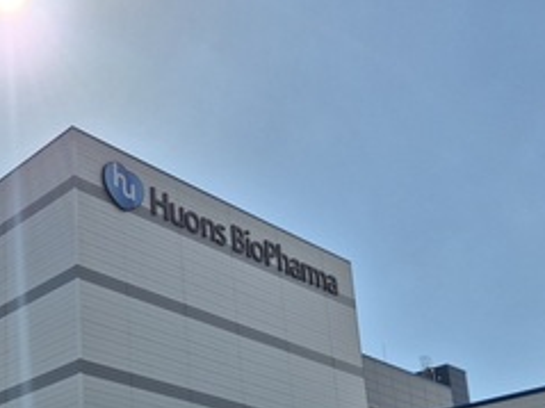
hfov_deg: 32.9
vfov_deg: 25.3
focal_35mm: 54
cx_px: 14
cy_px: 435
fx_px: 850
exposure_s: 1/4672
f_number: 1.8
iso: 25
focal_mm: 5.4
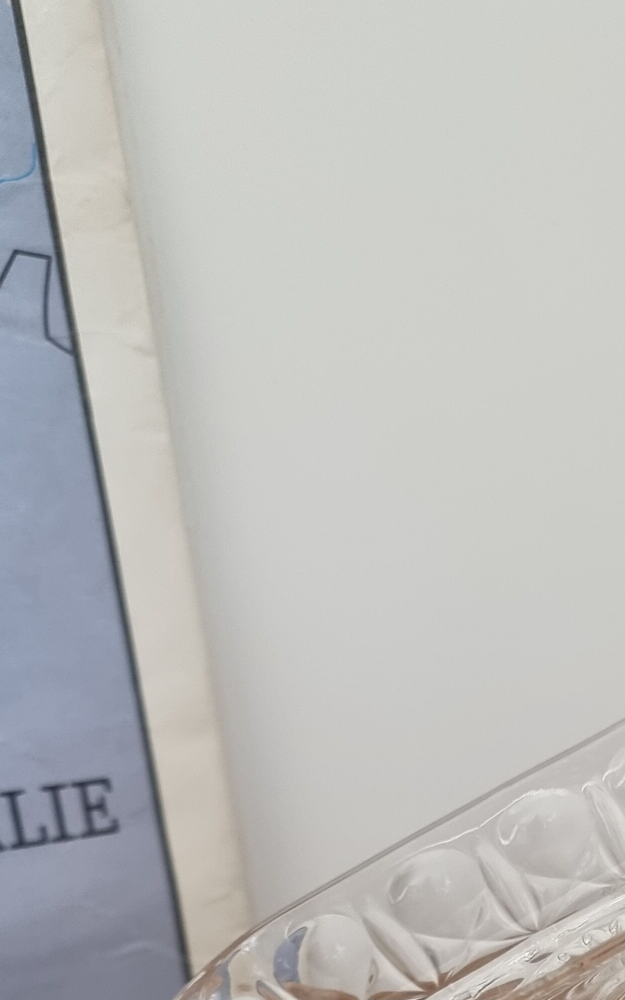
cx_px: 721
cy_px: 969
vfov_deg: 36.2
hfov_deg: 23.5
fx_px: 1390
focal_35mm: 51
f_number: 1.8
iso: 160
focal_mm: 6.7
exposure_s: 1/100
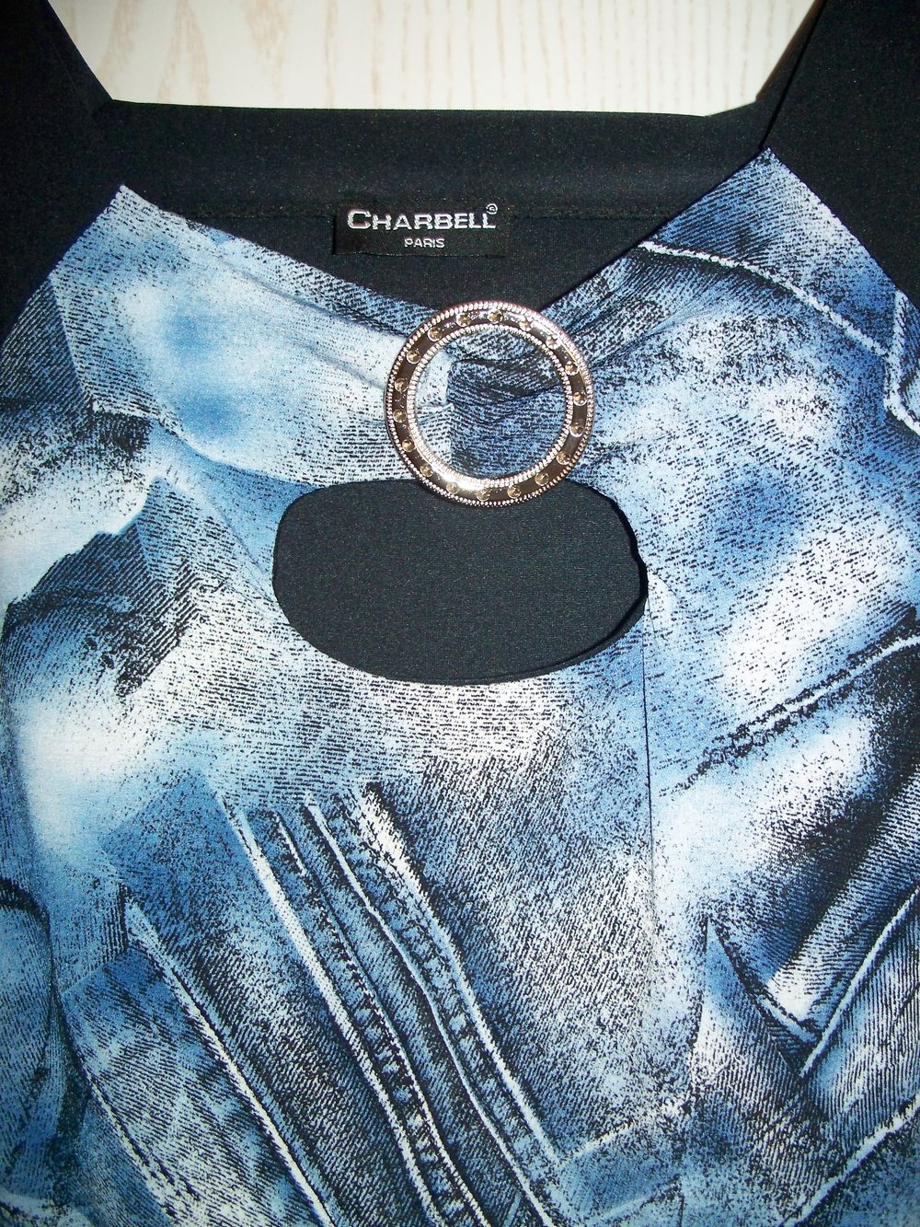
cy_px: 614
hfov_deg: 38.7
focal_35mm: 37
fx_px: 1311
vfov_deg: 50.1
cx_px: 460
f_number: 2.8
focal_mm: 7.8
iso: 400
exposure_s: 1/60
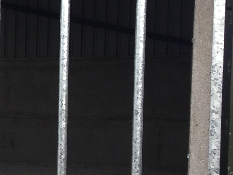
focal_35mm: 107
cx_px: -111
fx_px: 720
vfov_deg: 13.8
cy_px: 130
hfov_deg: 16.8
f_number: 2.4
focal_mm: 4.12
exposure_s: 1/165
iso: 50
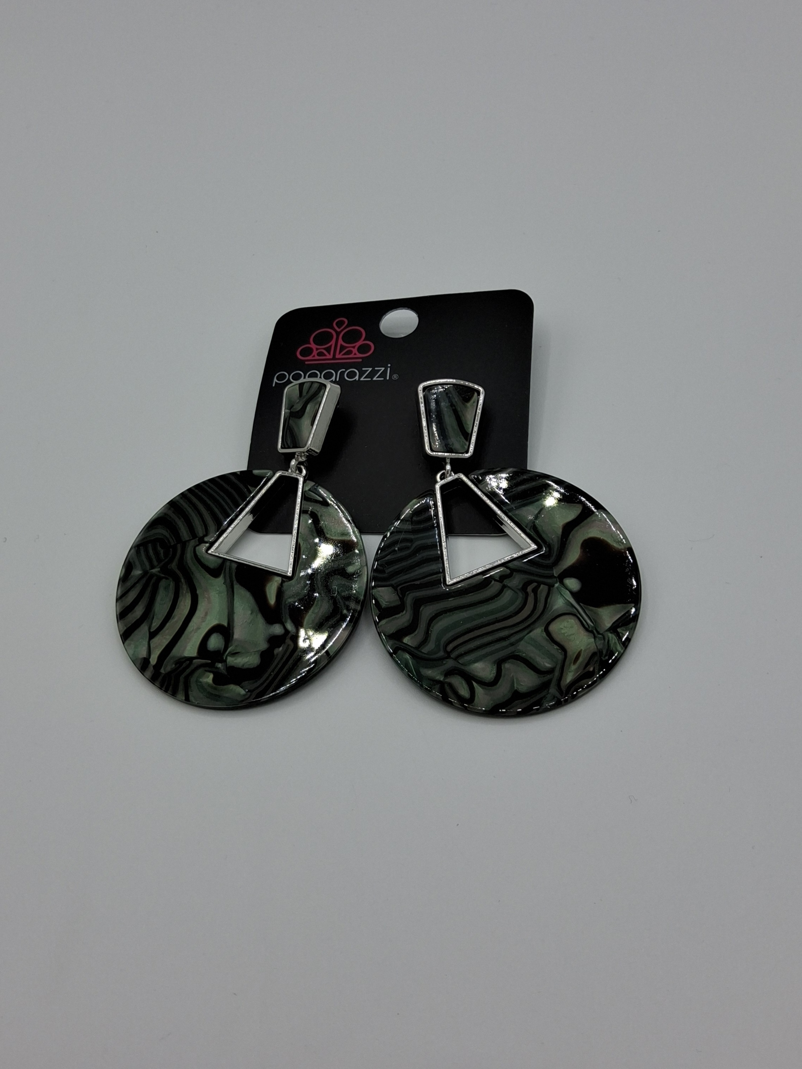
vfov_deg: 69.4
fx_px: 772
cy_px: 534
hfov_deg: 54.9
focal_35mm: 25
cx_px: 401
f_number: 2
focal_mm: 3.08
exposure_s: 1/385
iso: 50
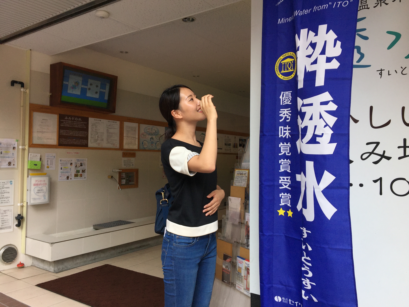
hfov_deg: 61.7
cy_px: 154
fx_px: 343
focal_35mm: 29
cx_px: 204
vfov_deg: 48.2
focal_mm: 4.15
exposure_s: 1/295
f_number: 2.2
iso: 32
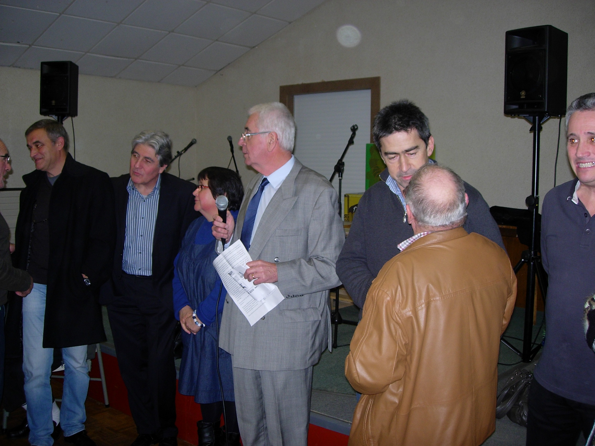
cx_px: 298
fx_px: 653
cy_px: 223
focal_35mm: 38
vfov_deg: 37.7
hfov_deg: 49.0
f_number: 2.8
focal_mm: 7.8
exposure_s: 1/64
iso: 79
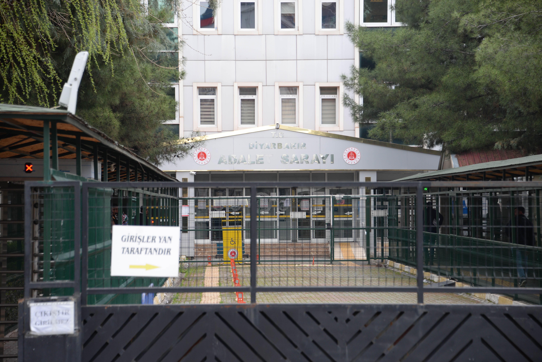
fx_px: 1837
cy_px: 181
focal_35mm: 122
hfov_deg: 16.8
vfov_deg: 11.2
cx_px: 271
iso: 400
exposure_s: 1/160
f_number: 5.6
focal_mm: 122
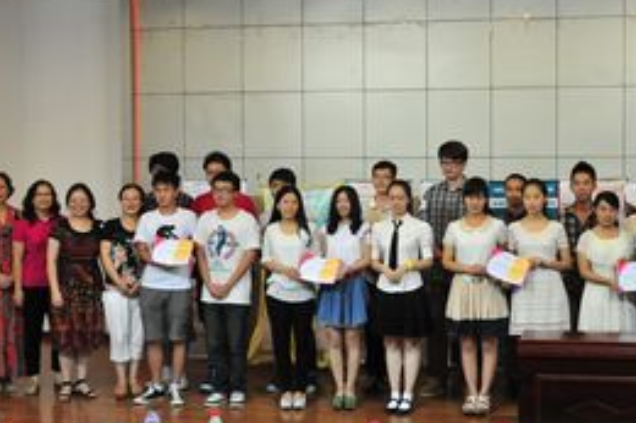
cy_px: 193
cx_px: 404
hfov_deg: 33.2
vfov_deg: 22.6
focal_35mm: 60
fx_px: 1059
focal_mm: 26
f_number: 2.8
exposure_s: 1/250
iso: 900
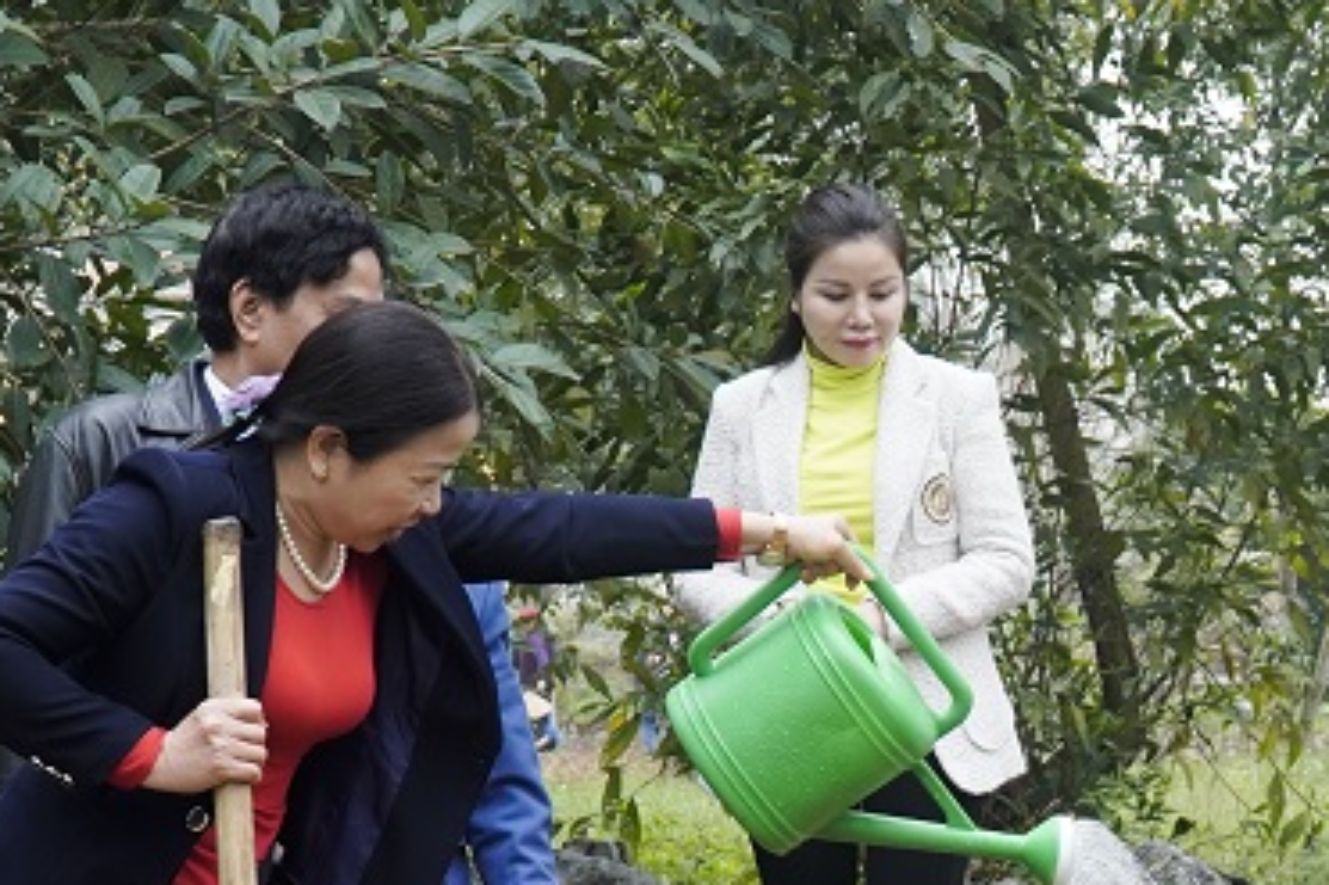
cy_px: 756
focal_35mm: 105
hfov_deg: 18.8
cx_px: 1429
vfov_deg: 12.9
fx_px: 3874
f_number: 4.5
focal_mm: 26
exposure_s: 1/125
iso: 250
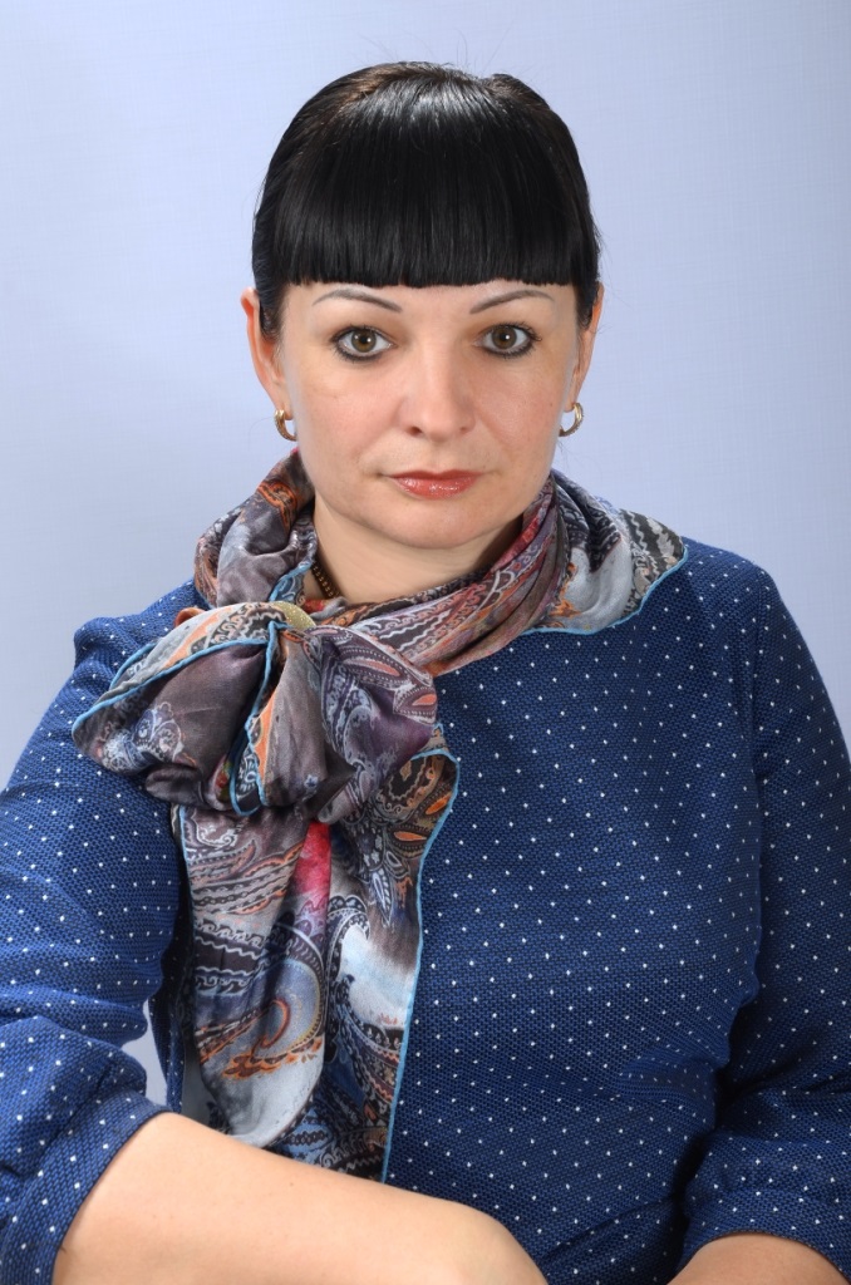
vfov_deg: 18.2
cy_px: 642
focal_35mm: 112
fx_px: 4008
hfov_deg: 12.1
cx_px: 426
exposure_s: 1/100
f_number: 13
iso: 100
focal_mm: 75
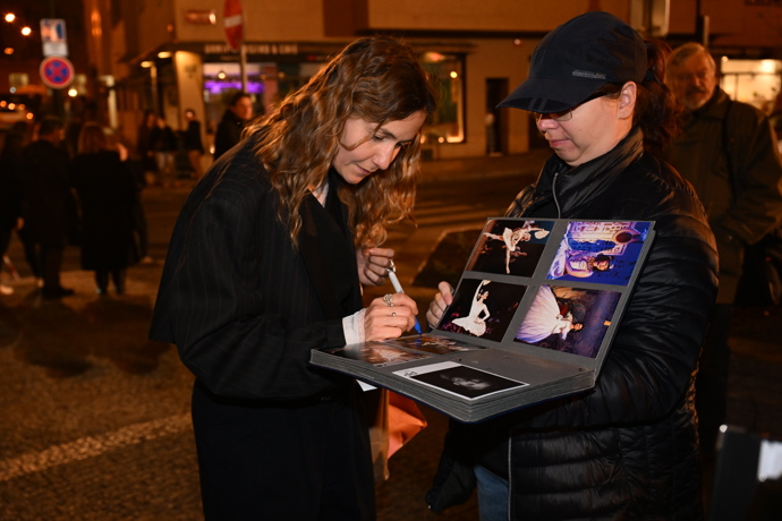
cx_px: 391
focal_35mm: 38
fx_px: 825
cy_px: 260
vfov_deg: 35.1
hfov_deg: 50.7
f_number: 4.5
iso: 4000
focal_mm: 38
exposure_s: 1/60
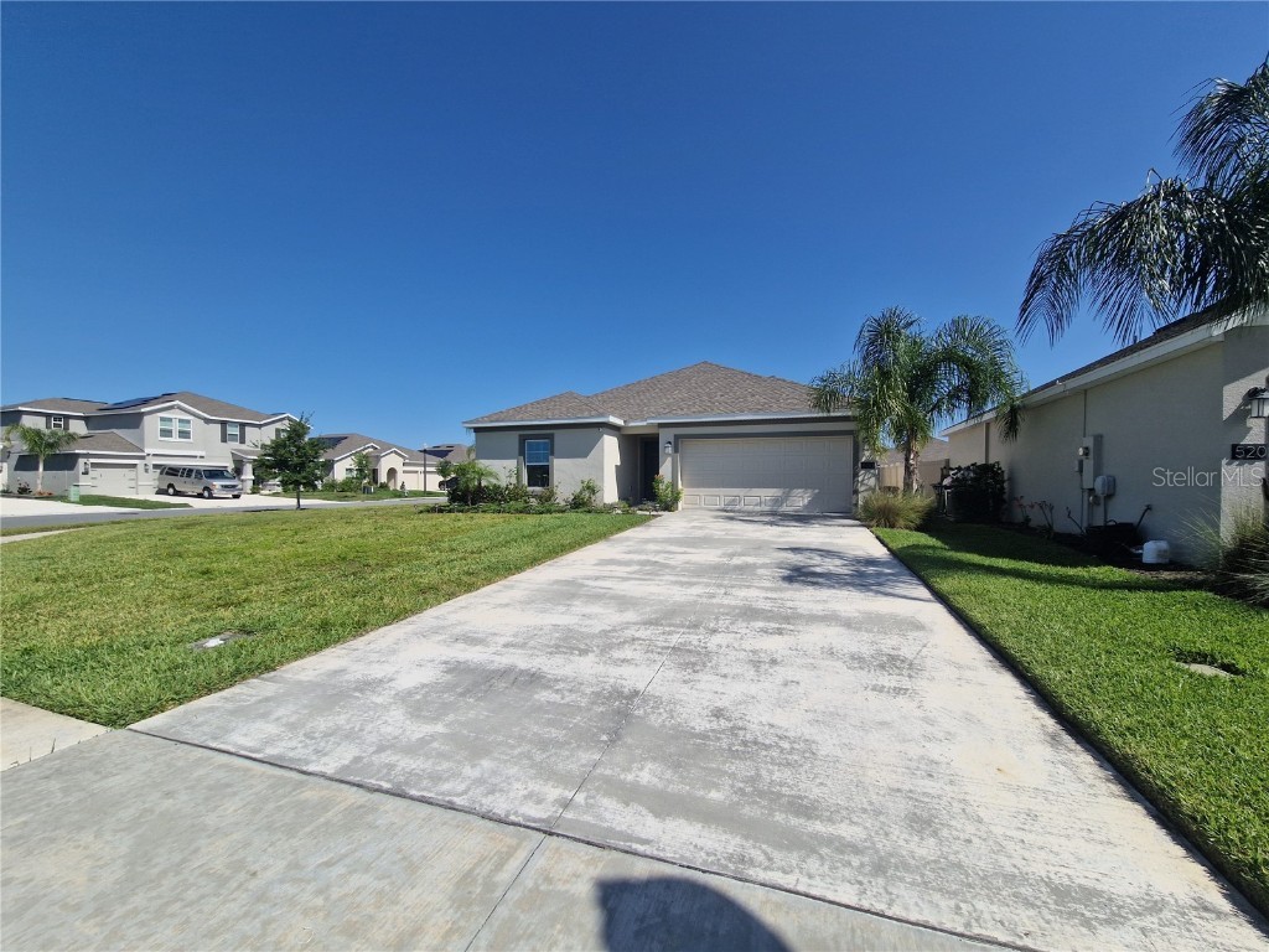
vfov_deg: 89.9
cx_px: 634
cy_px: 476
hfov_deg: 106.2
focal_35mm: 13
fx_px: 477
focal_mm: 2.2
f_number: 2.2
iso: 50
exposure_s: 1/4416
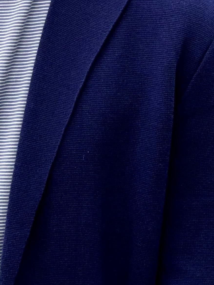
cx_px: -41
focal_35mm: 266
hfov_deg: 5.6
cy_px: -96
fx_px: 2193
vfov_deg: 7.4
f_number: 2.8
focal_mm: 9
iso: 32
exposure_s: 1/121
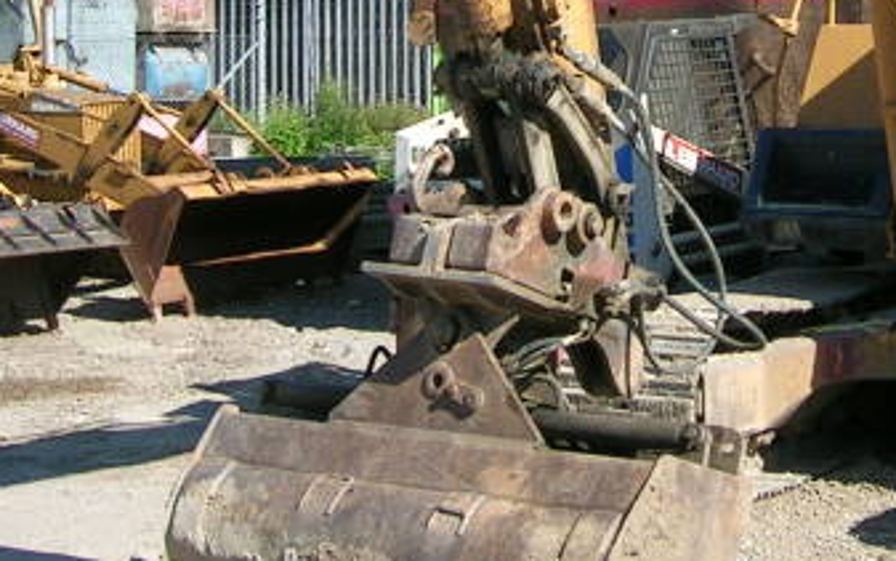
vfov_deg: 14.6
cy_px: 13
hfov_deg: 23.2
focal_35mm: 88
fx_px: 2150
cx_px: 715
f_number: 4.8
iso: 50
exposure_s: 1/316
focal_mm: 5.4
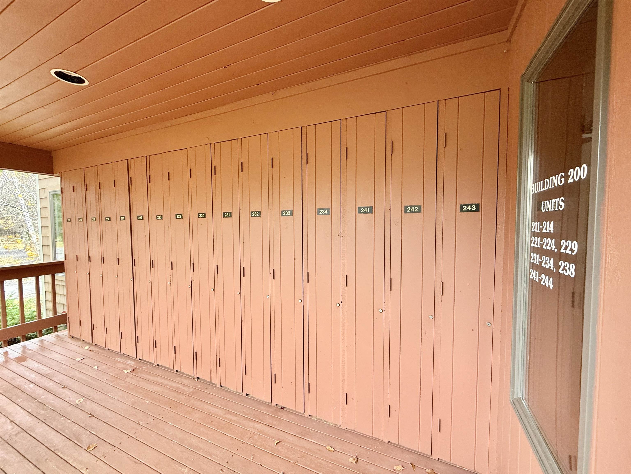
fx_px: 255
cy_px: 237
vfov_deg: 85.7
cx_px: 316
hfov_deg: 102.1
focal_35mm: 14
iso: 250
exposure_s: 1/60
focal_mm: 2.22
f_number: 2.2
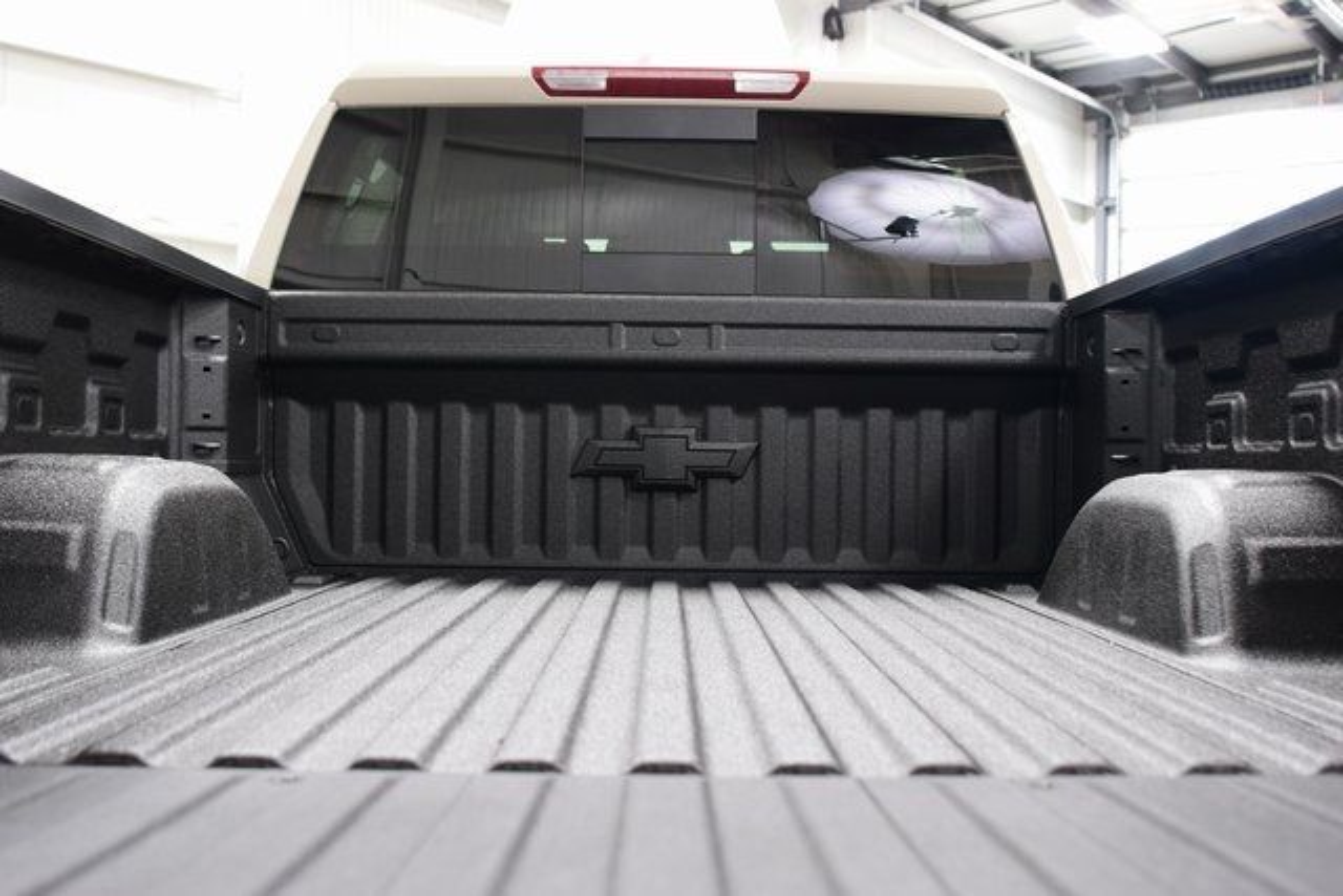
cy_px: 448
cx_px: 672
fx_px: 1343
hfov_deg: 53.1
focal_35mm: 36
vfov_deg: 36.9
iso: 1600
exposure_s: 1/60
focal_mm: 24
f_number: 2.8
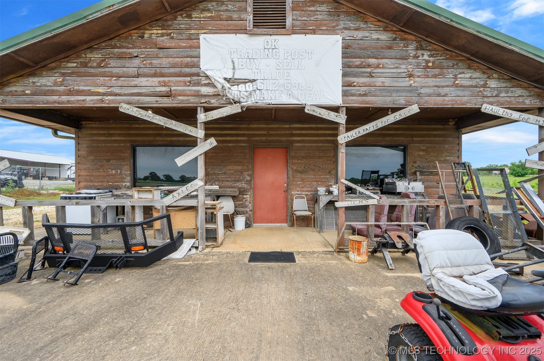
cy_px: 180
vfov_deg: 81.1
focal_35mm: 14
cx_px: 272
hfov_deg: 104.3
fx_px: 211
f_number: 9
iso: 250
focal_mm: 14
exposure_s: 1/80
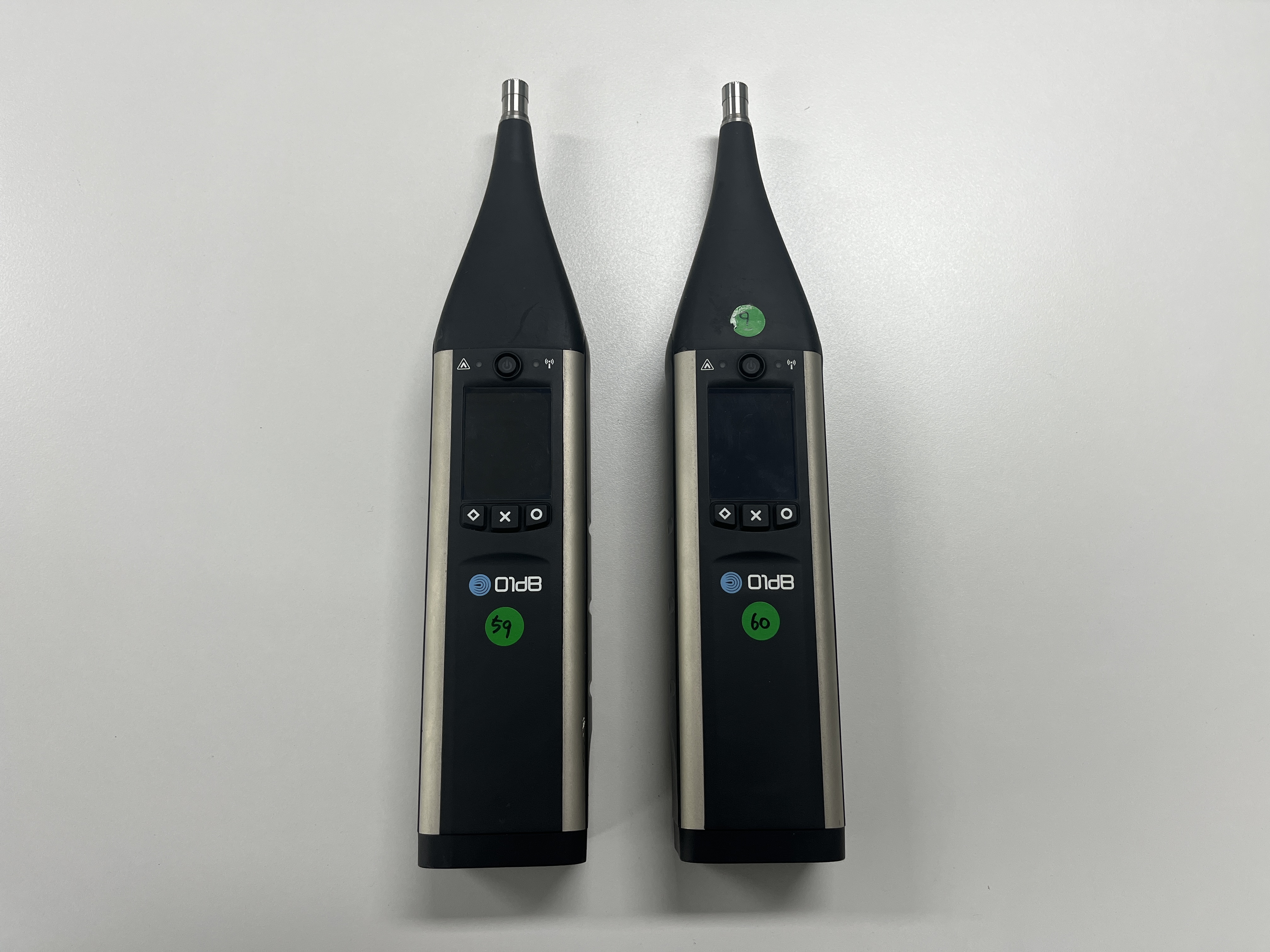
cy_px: 476
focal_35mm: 26
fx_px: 954
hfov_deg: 67.3
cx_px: 635
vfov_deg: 53.1
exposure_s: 1/120
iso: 64
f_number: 1.6
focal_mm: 5.1
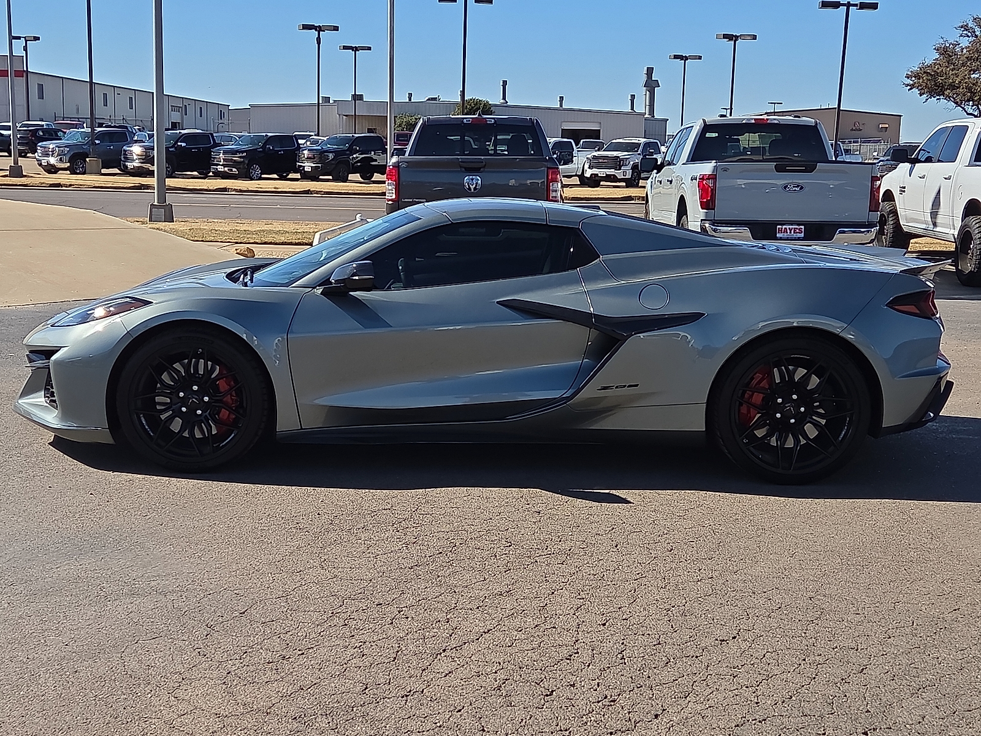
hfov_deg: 40.4
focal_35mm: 47
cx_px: 490
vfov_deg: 30.9
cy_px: 368
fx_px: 1332
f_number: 1.8
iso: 25
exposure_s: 1/1429
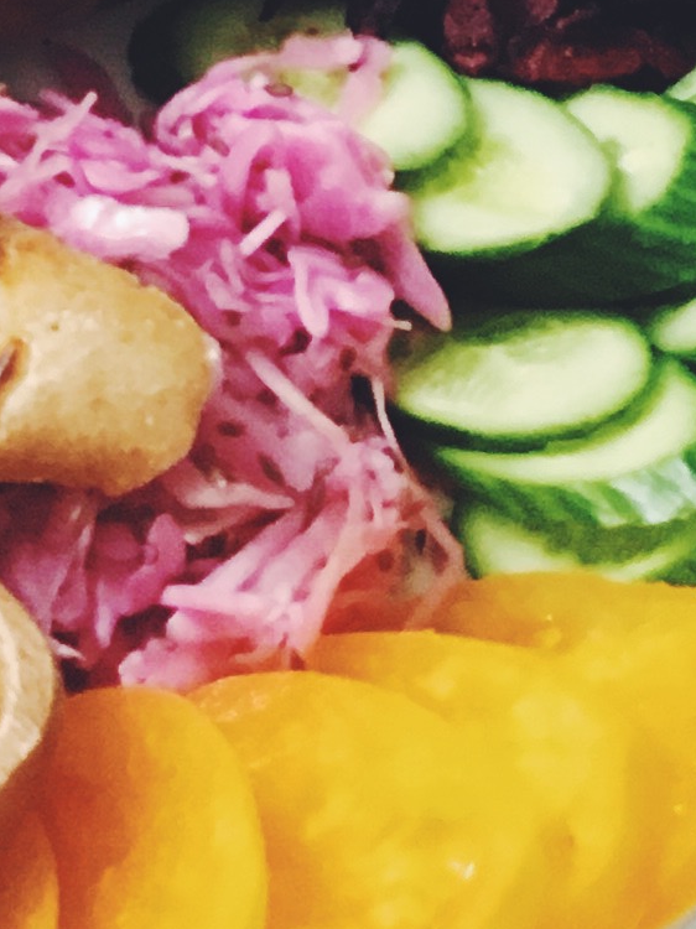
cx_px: -845
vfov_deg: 11.1
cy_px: -1116
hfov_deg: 8.8
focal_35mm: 156
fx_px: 4184
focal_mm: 4.15
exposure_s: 1/30
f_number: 2.2
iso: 100
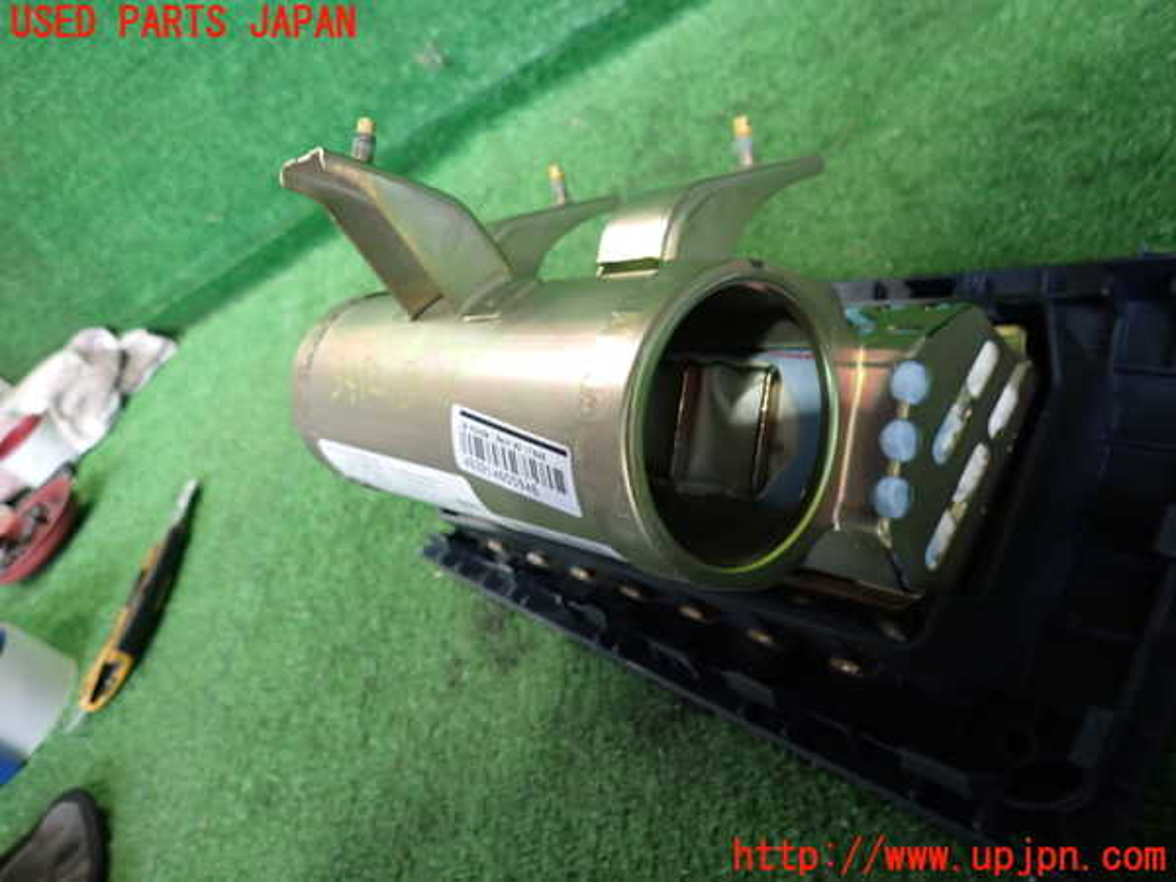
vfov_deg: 54.9
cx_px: 588
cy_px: 441
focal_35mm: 25
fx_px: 849
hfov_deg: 69.4
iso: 250
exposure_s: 1/30
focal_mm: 4.5
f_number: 2
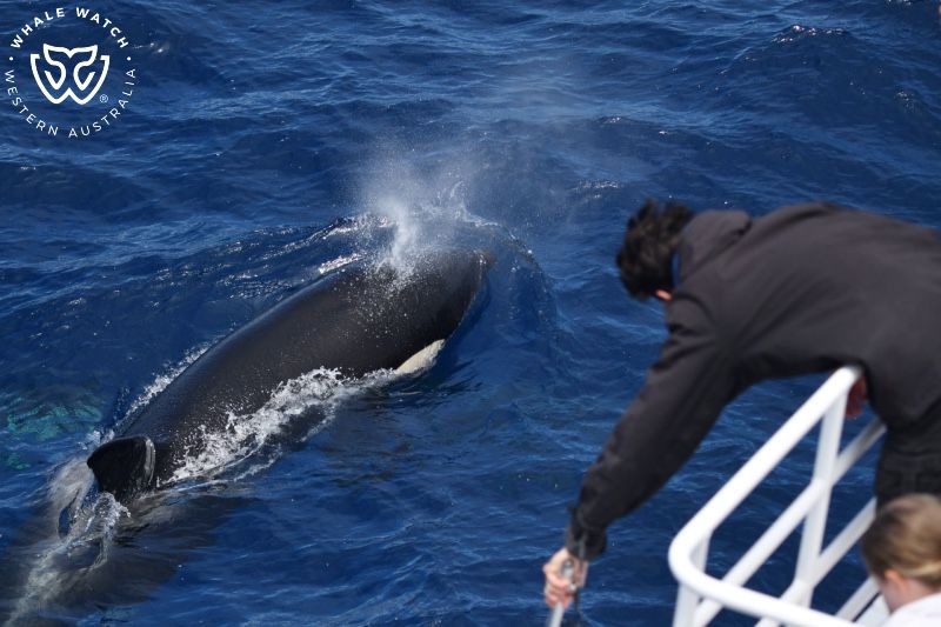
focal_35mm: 112
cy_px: 314
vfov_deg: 12.2
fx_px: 2927
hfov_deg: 18.3
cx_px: 470
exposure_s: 1/8000
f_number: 5
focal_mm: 112
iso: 640
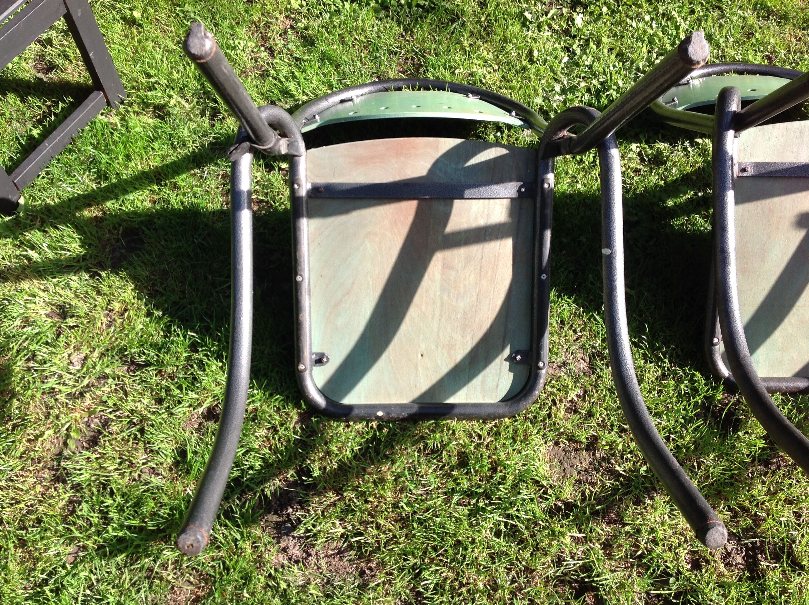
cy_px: 302
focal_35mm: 35
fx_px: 817
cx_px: 404
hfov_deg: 52.7
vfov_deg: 40.6
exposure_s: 1/540
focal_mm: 4.28
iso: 50
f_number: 2.4
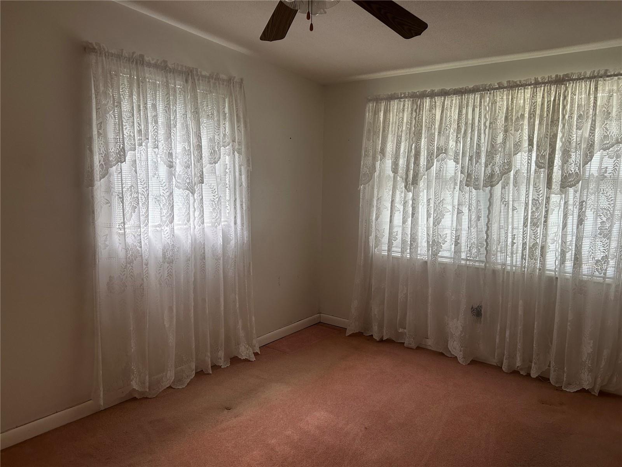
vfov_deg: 53.1
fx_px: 467
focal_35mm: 26
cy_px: 234
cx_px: 311
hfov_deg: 67.3
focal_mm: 5.7
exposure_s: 1/60
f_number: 1.5
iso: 100
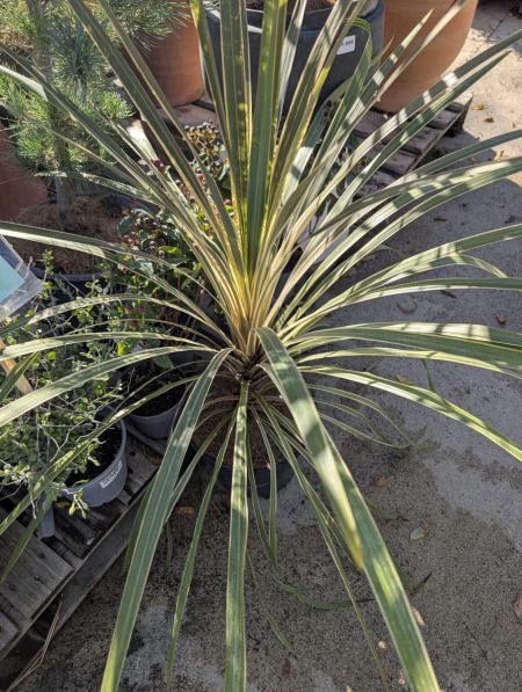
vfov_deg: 71.5
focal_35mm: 24
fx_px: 481
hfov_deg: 57.0
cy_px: 346
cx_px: 261
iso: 20
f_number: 1.68
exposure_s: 1/452
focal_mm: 6.9
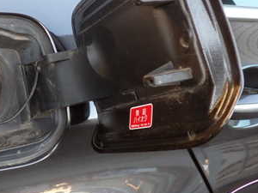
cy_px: 69
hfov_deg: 31.4
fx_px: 447
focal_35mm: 60
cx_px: 54
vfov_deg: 24.3
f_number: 2.3
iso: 160
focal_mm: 5.4
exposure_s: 1/60
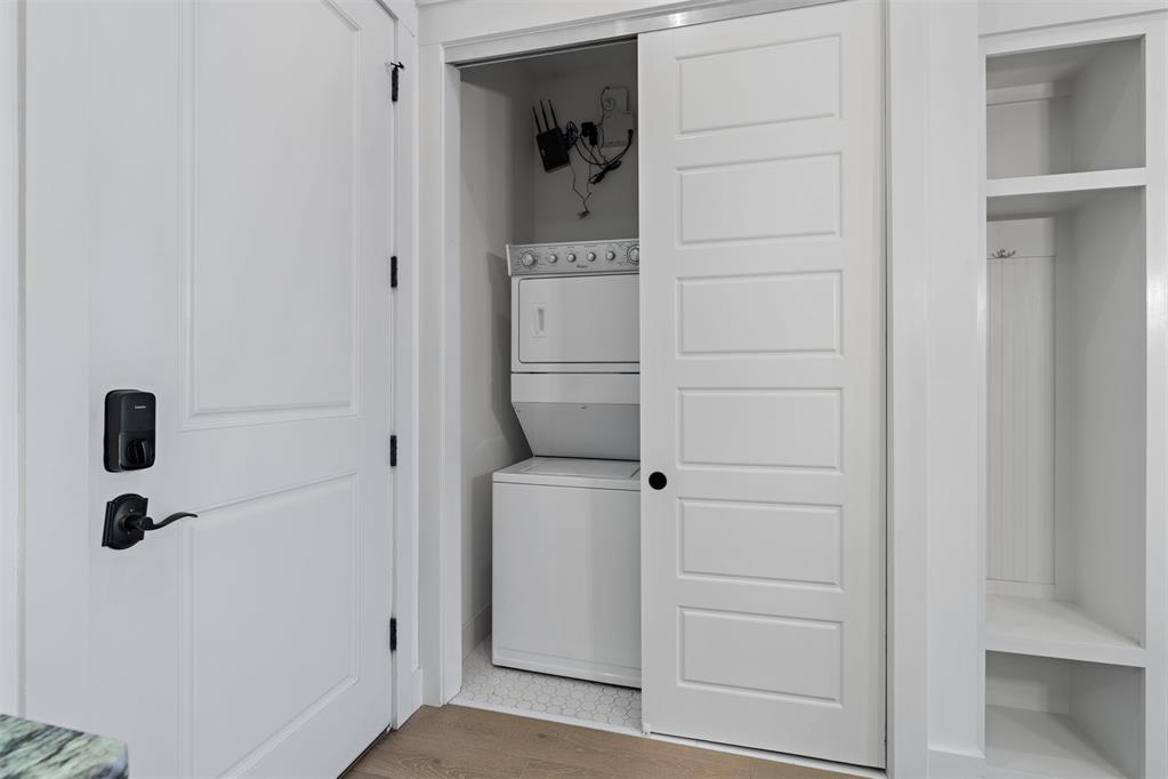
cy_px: 390
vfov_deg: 73.7
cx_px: 584
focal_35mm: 16
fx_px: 519
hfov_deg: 96.7
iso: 100
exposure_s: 1/1.25
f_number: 8
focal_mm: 16
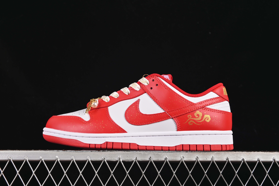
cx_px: 140
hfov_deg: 27.0
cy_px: 93
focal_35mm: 75
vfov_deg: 18.2
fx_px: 581
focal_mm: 50
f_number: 8
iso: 160
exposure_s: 1/80
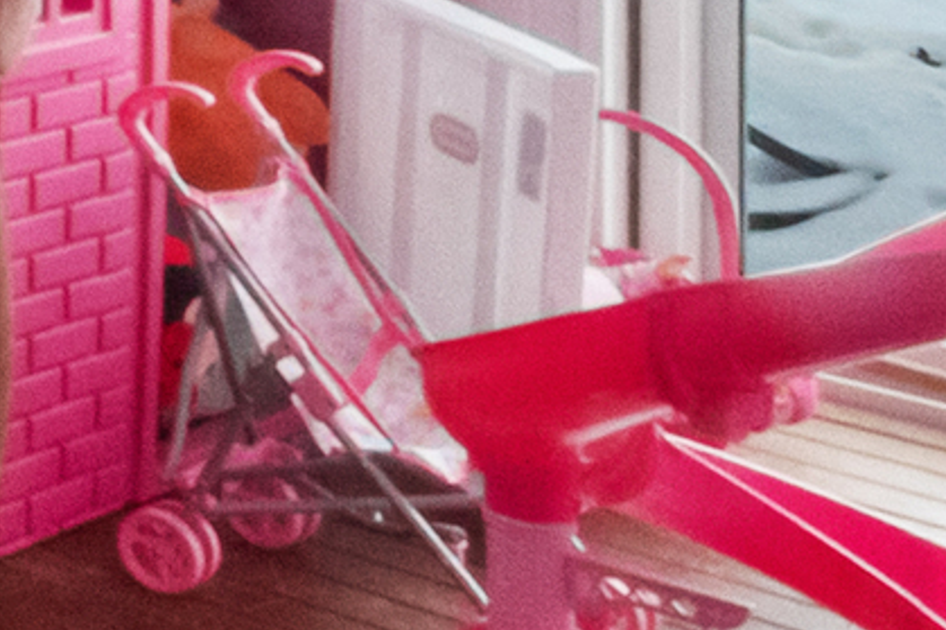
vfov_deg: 9.5
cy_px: -1079
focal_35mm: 122
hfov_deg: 11.5
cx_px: -1736
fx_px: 3204
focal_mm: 8
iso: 4000
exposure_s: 1/6
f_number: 20
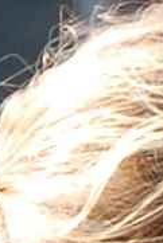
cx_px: 106
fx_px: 8202
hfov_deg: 1.1
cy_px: 856
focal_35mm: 1210
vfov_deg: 1.7
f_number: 5.6
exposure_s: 1/500
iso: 400
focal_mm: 102
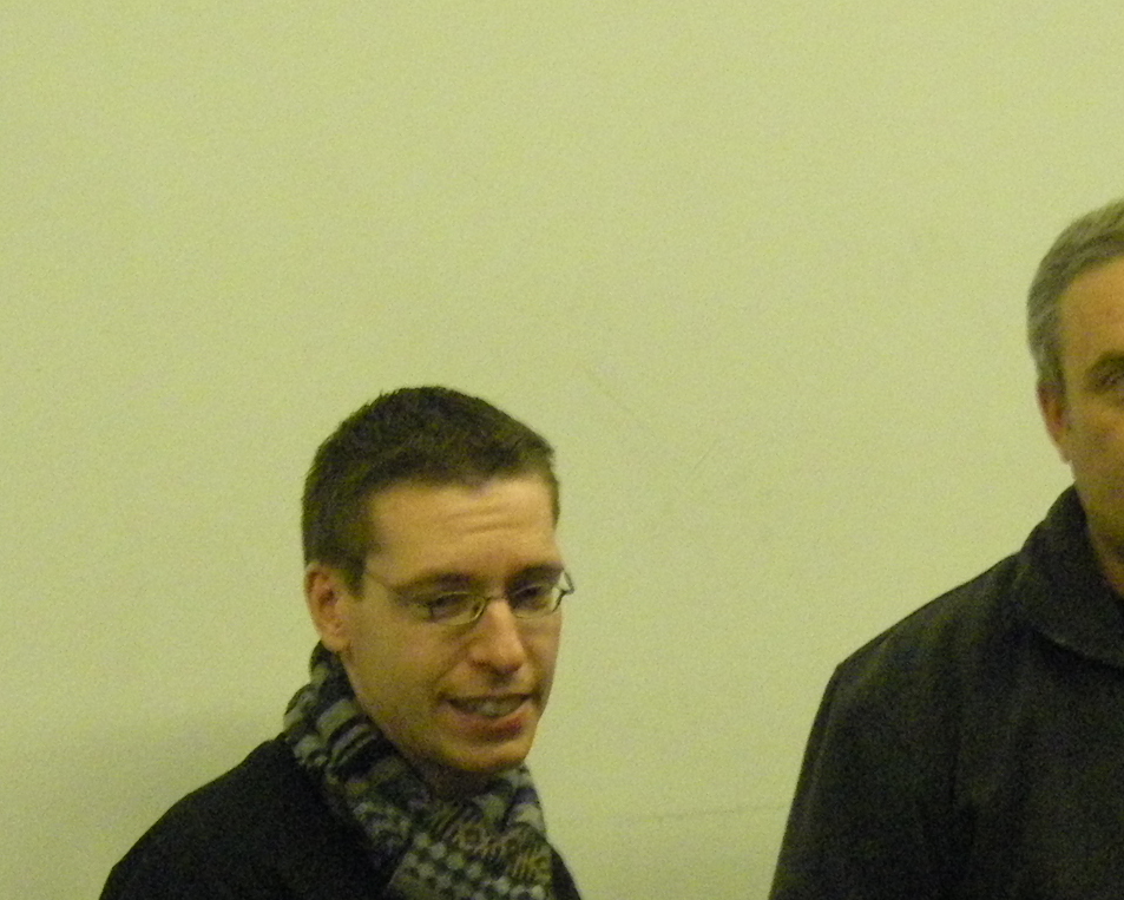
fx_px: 6123
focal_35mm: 184
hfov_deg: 10.5
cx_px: 773
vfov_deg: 8.4
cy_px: 664
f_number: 3.9
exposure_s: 1/25
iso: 800
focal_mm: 12.8
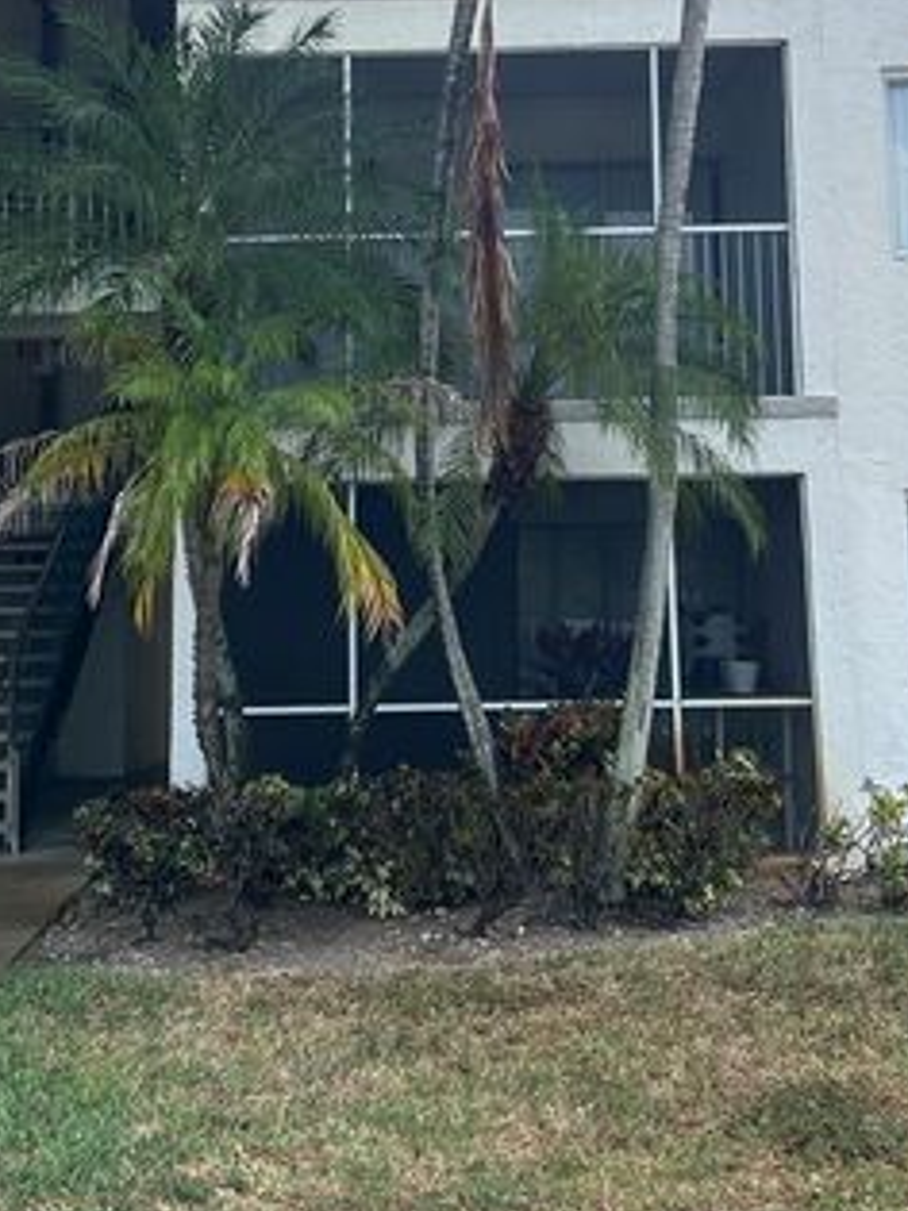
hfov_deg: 26.5
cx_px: 450
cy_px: 325
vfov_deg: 34.3
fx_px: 1925
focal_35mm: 55
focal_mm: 5.7
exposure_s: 1/1377
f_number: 1.5
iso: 50
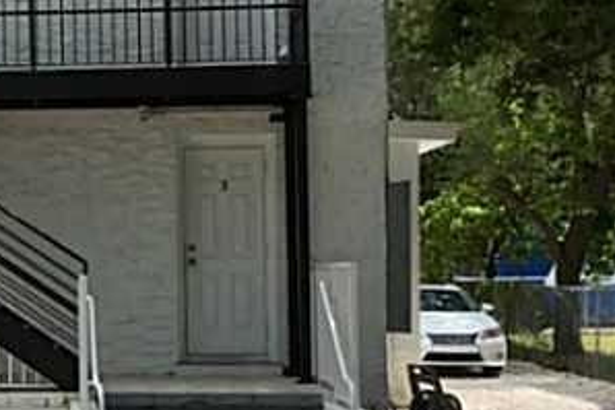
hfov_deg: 23.5
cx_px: -62
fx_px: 1384
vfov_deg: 16.9
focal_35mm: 81
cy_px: 251
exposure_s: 1/964
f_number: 2.2
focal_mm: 4.15
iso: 32
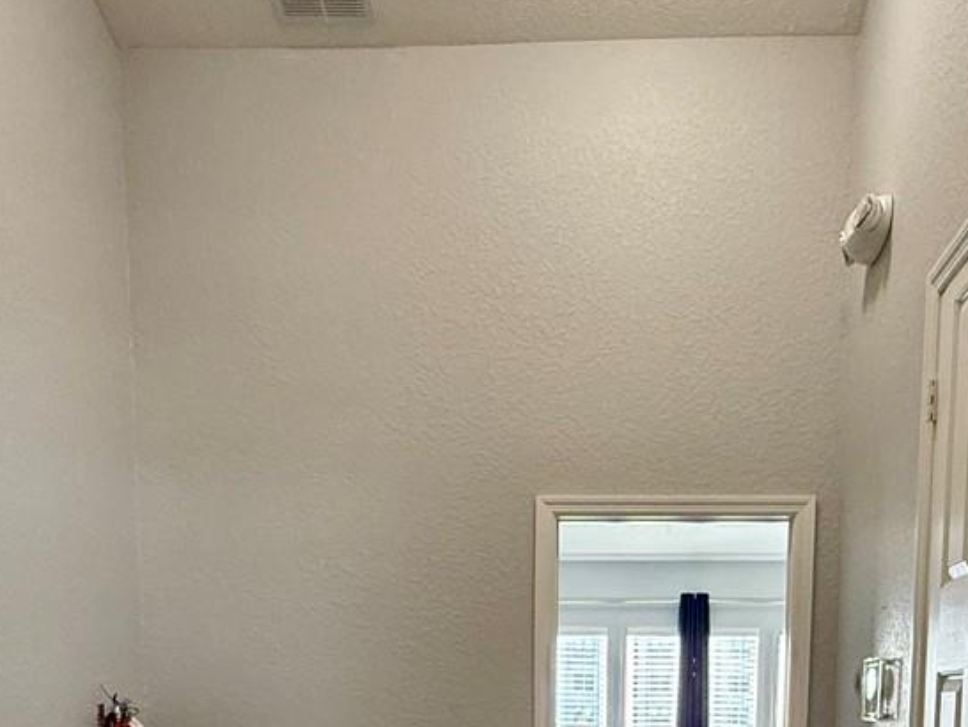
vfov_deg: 30.3
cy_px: 855
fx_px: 1147
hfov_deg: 45.6
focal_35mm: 41
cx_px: 569
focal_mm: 2.22
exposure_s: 1/120
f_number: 2.2
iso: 250
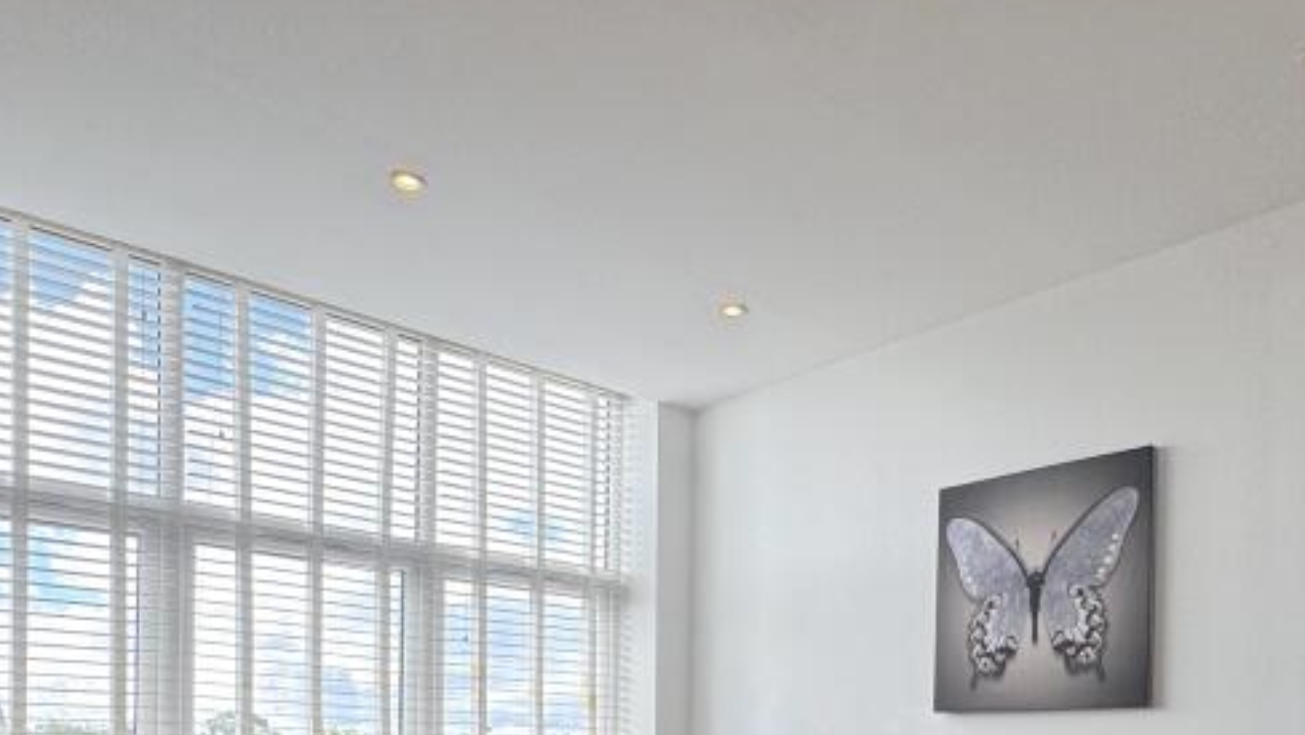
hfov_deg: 60.7
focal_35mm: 32
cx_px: 749
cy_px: 783
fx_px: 1108
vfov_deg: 32.8
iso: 40
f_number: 2.2
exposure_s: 1/375
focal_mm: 2.22
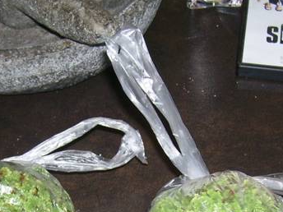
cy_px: 230
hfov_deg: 24.7
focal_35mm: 79
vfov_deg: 18.0
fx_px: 646
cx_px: 129
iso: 80
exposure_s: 1/60
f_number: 2.7
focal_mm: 5.6
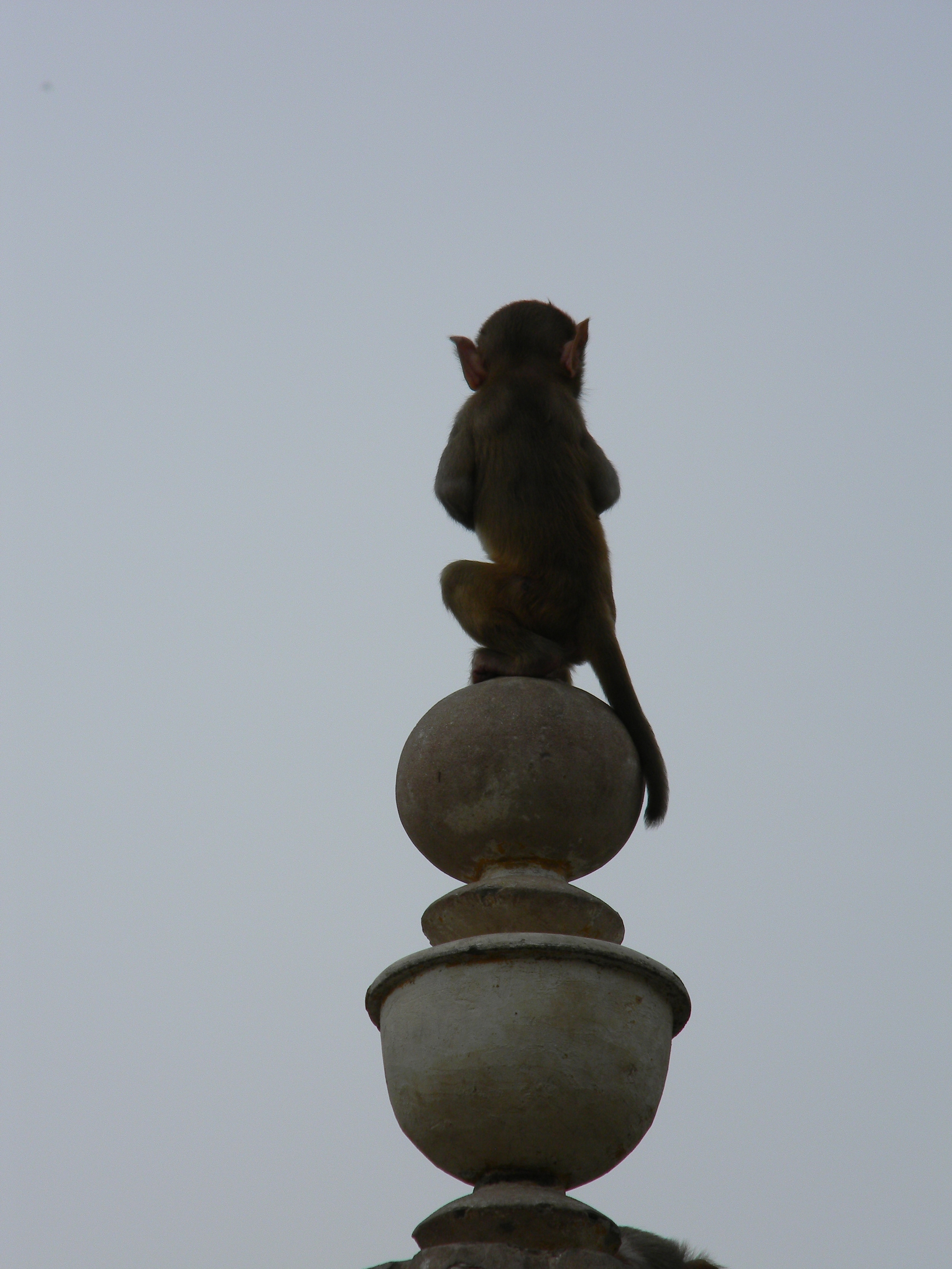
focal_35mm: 226
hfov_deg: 6.6
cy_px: 634
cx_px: 476
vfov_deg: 8.8
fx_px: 8287
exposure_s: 1/462
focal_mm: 41
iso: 80
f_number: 5.4
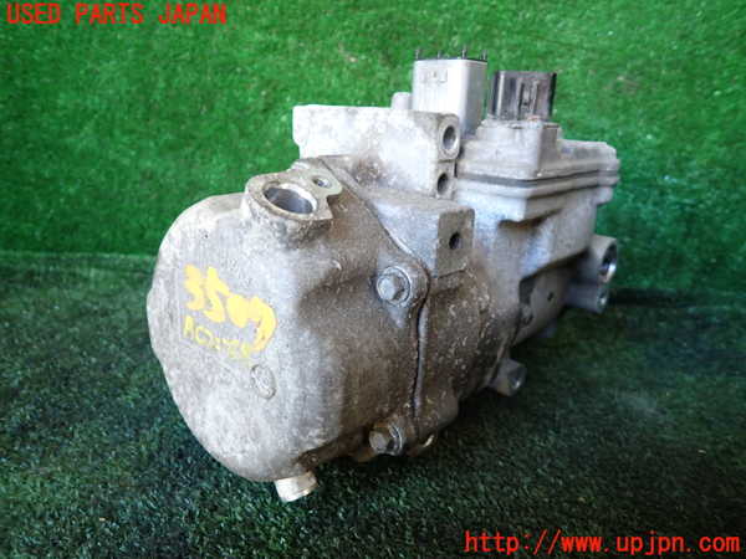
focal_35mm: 25
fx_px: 539
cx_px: 373
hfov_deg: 69.4
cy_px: 280
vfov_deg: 54.9
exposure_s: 1/40
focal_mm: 4.5
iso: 200
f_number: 2
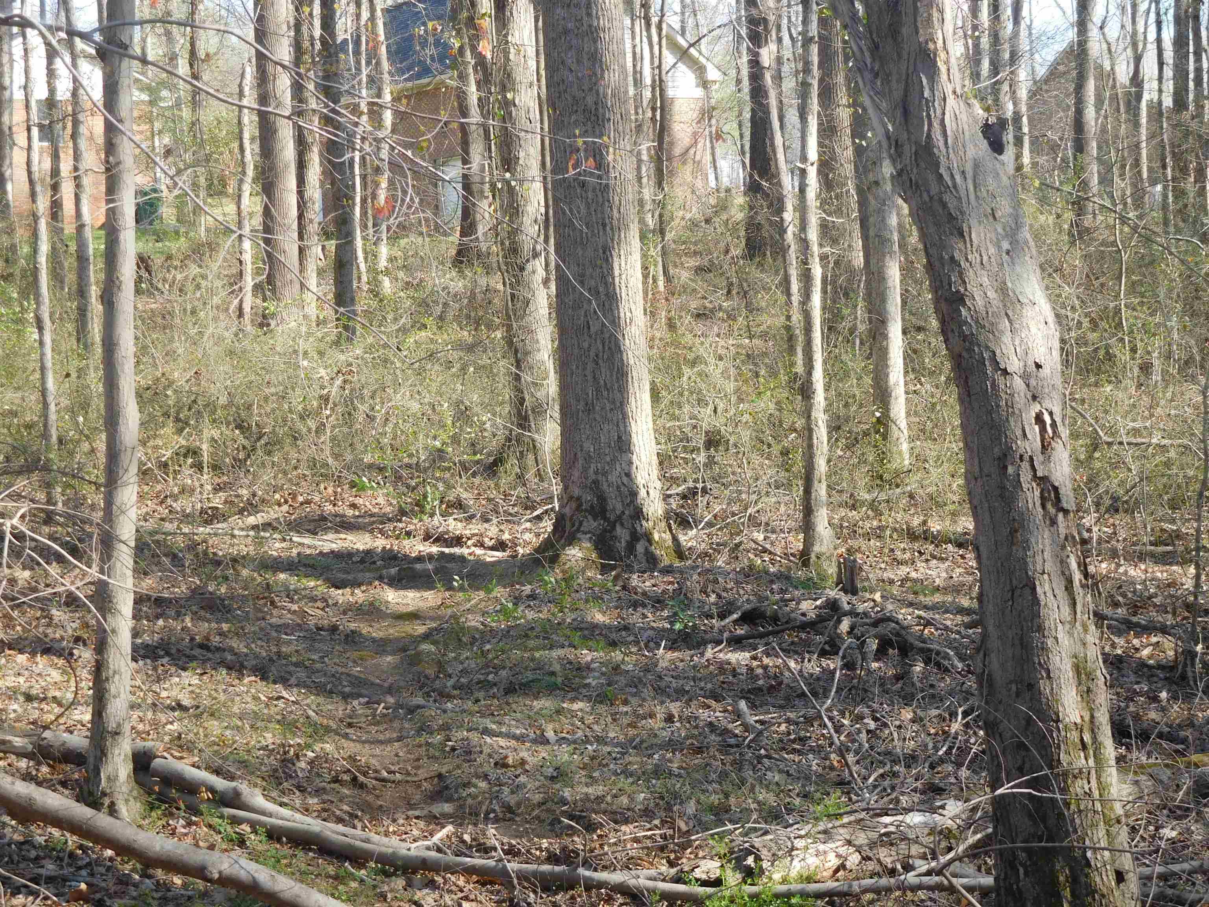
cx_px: 604
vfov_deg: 16.4
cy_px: 454
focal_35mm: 90
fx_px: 3143
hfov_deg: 21.8
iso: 125
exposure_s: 1/100
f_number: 4.7
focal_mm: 16.1
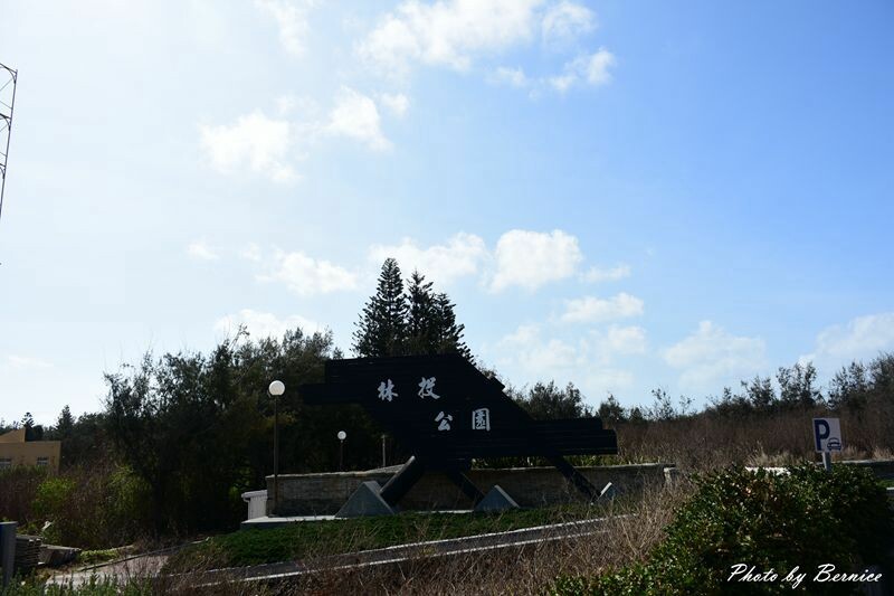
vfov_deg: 47.9
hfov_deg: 67.4
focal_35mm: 27
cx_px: 447
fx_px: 670
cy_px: 298
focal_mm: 18
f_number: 5.6
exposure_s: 1/800
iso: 100
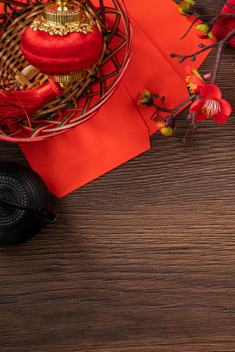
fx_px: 1008
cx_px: 118
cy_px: 176
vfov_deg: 19.8
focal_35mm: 103
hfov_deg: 13.3
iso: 100
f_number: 9
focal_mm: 103
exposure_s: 1/125
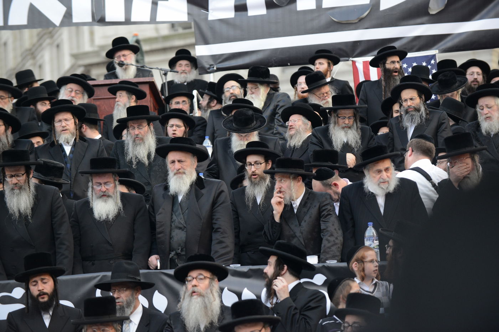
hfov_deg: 13.7
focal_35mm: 150
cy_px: 166
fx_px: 2079
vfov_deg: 9.1
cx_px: 250
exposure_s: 1/320
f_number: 5.6
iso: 1250
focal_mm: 150
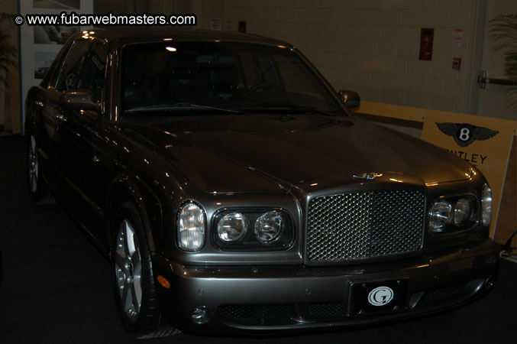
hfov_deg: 35.1
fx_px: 818
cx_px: 258
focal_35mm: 57
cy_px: 172
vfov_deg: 23.7
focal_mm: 38
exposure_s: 1/60
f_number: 5
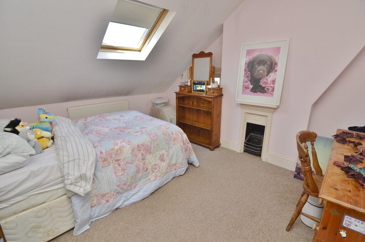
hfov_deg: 95.1
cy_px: 121
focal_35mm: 16
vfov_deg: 71.8
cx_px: 182
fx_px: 167
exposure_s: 1/60
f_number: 5.6
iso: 400
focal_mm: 11
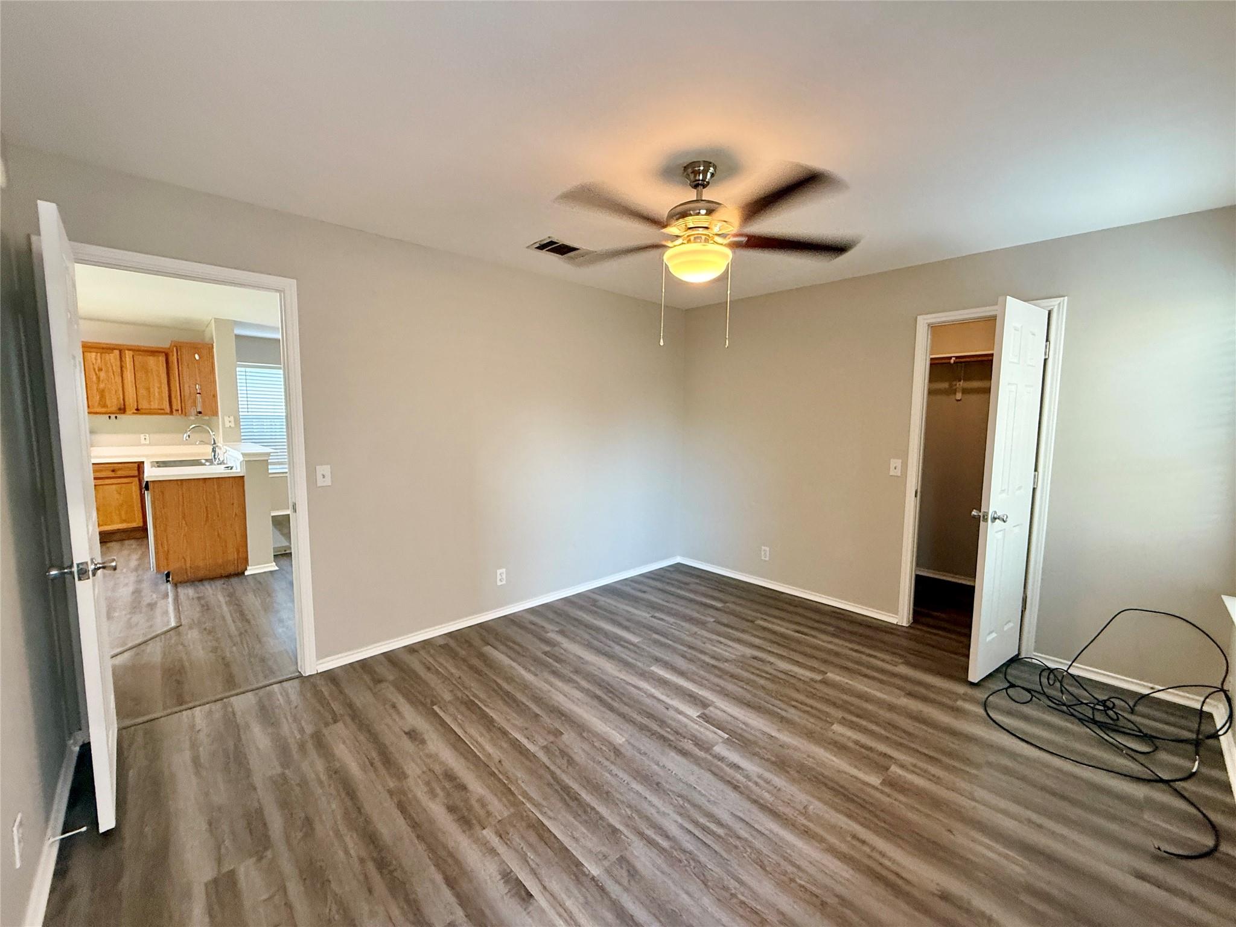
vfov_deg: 85.7
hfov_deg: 102.1
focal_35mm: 14
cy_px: 464
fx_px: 500
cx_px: 618
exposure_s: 1/60
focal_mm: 2.22
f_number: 2.2
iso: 320
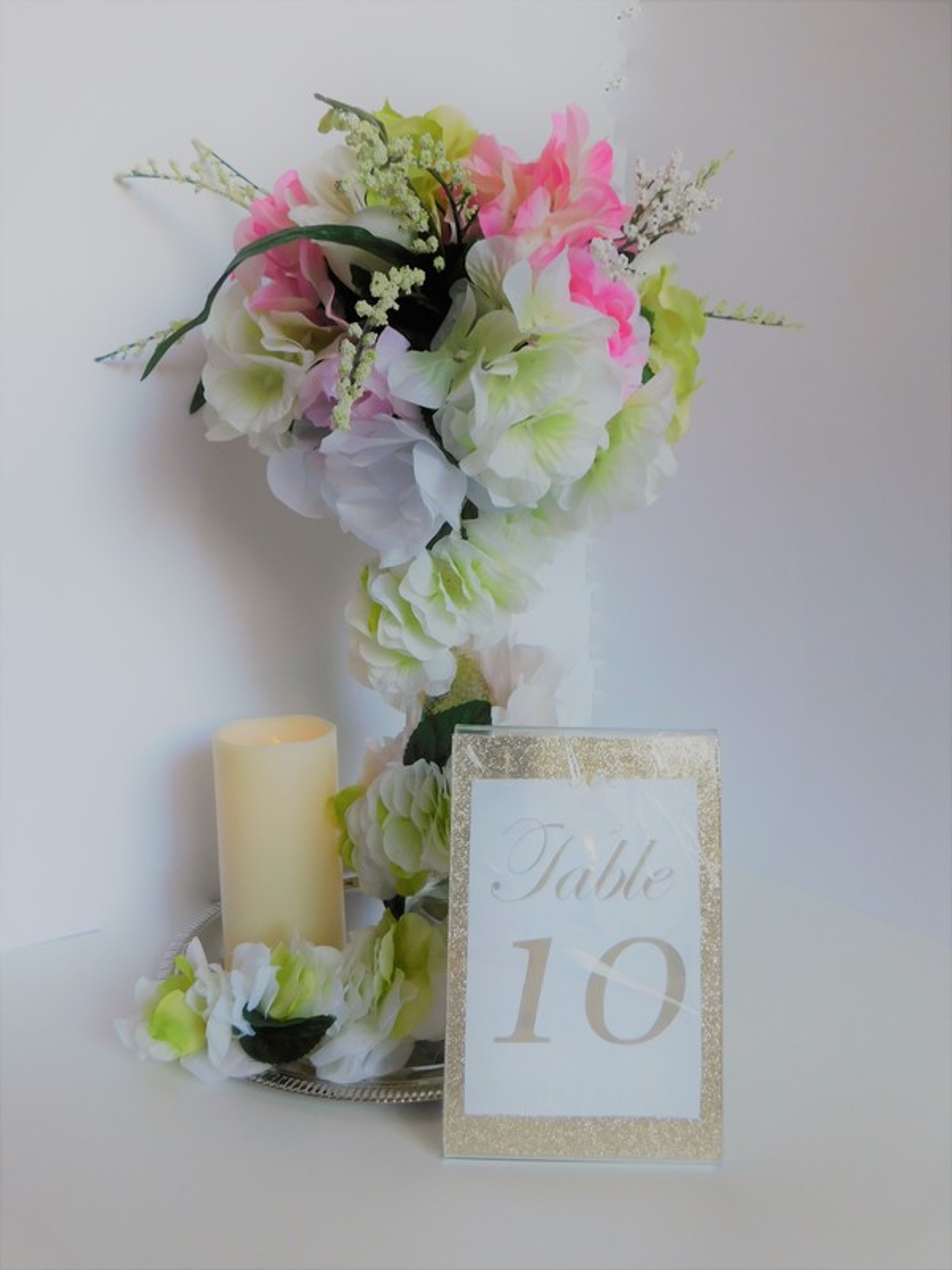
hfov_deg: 58.9
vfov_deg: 73.9
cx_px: 476
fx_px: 843
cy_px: 635
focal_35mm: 23
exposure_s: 1/30
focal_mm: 4
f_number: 3
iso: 125
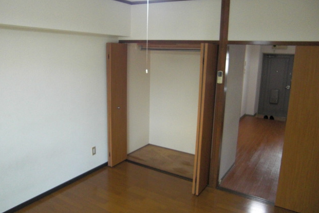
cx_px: 163
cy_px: 107
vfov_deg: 43.6
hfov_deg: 61.9
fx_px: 266
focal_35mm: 30
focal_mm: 4.9
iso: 400
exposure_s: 1/125
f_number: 2.6
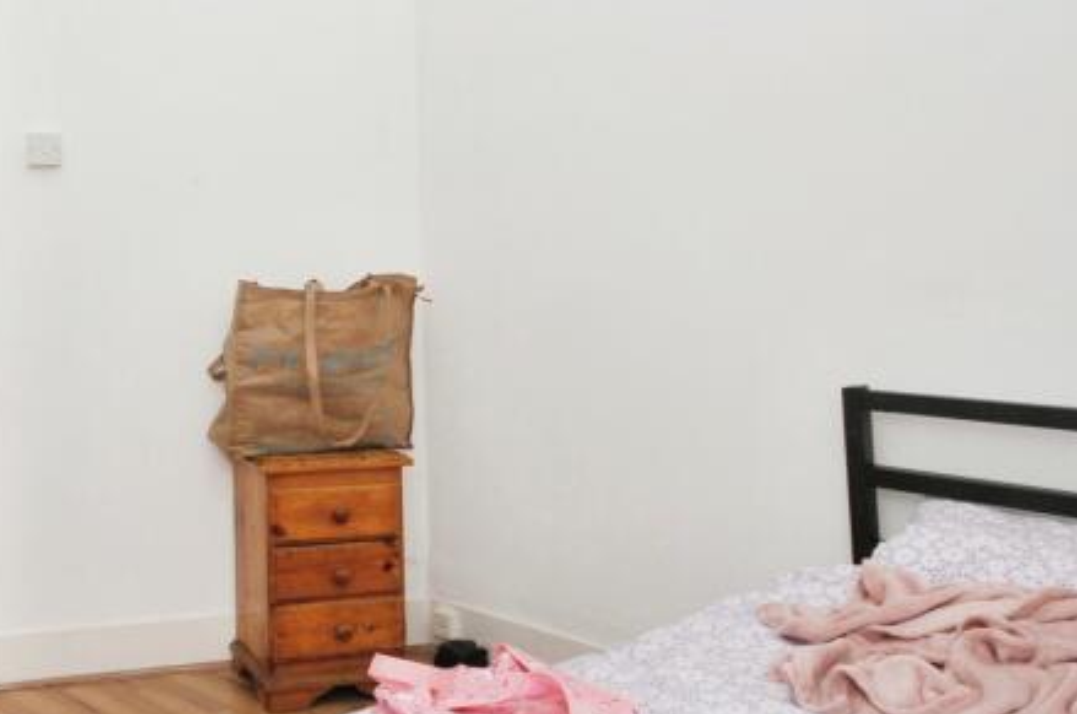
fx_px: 1045
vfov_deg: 36.8
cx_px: 218
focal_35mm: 35
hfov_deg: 51.2
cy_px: 182
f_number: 5
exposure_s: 1/60
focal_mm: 10
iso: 200
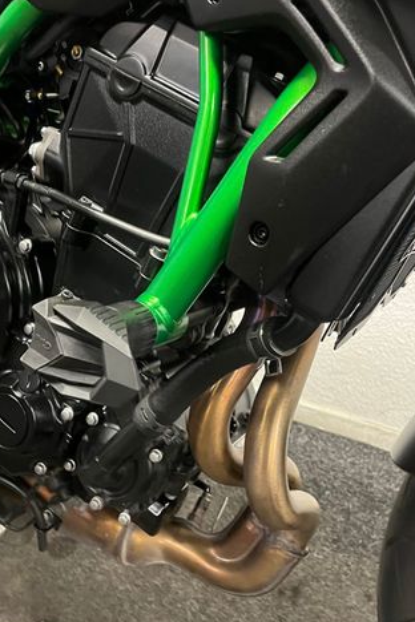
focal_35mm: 37
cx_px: 149
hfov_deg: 35.7
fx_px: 640
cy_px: 316
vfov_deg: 51.9
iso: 400
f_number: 1.6
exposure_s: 1/33
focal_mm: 5.1
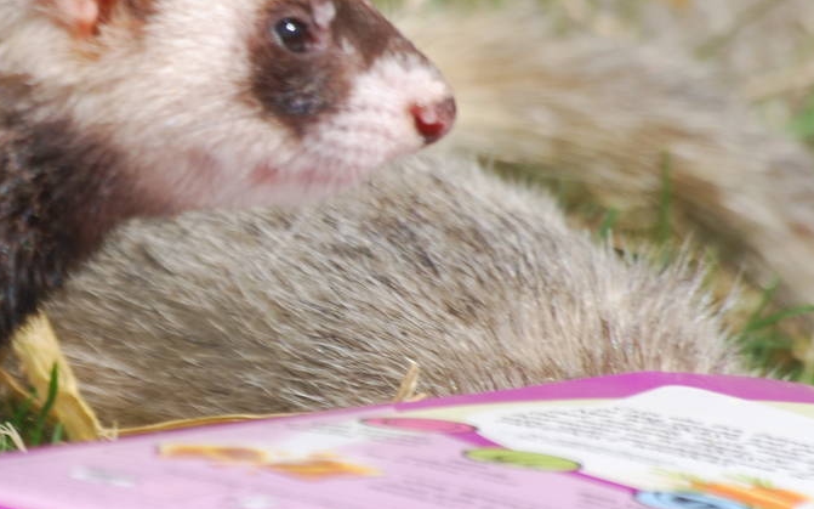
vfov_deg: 1.3
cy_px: 163
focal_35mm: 986
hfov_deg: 2.1
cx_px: 47
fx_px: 21868
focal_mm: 270
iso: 100
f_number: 8
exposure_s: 1/250
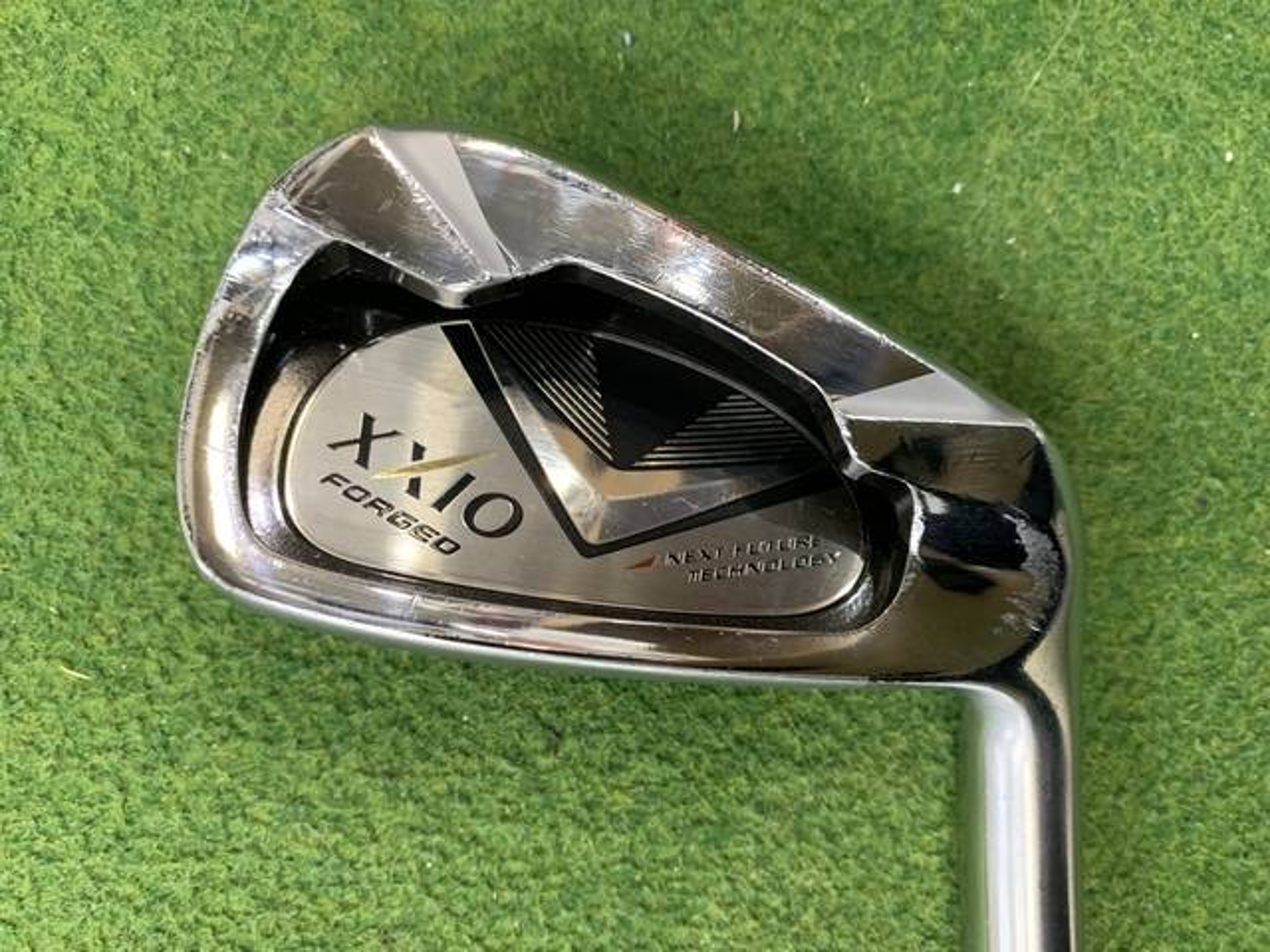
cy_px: 476
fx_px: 954
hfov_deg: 67.3
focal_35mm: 26
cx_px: 635
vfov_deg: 53.1
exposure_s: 1/60
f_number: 1.8
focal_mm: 4.25
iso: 250
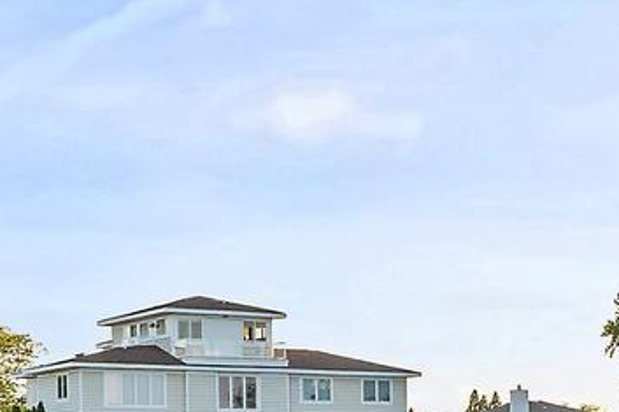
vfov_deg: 14.9
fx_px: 1495
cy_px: 564
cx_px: 670
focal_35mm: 87
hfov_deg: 22.2
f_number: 6.3
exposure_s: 1/800
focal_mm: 15
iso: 500
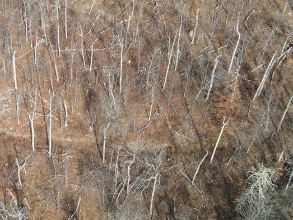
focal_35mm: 47
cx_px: 25
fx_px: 398
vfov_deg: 30.3
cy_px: 53
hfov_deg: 37.6
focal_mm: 4.5
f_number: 2.8
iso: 100
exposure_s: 1/200
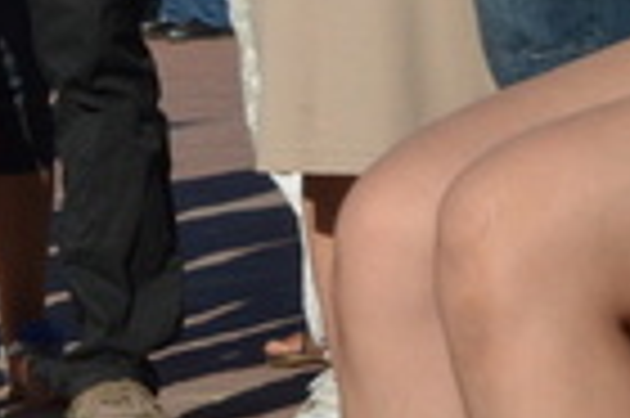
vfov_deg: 3.9
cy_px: -458
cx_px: -292
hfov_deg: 5.9
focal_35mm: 349
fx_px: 6100
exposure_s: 1/1000
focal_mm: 46
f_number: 16
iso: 800
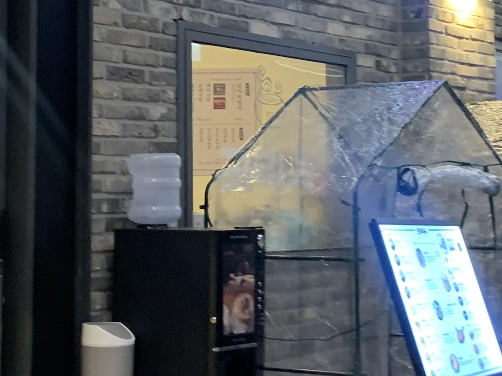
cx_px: 230
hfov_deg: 20.9
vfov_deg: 15.5
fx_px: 1363
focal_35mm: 94
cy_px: 34
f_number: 1.8
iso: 200
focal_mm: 4.25
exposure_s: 1/60
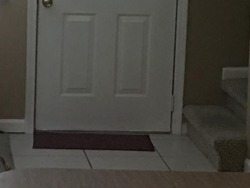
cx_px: 39
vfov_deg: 9.3
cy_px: 104
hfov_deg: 12.4
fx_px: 1148
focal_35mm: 159
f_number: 2.2
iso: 64
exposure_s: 1/4
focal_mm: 4.15
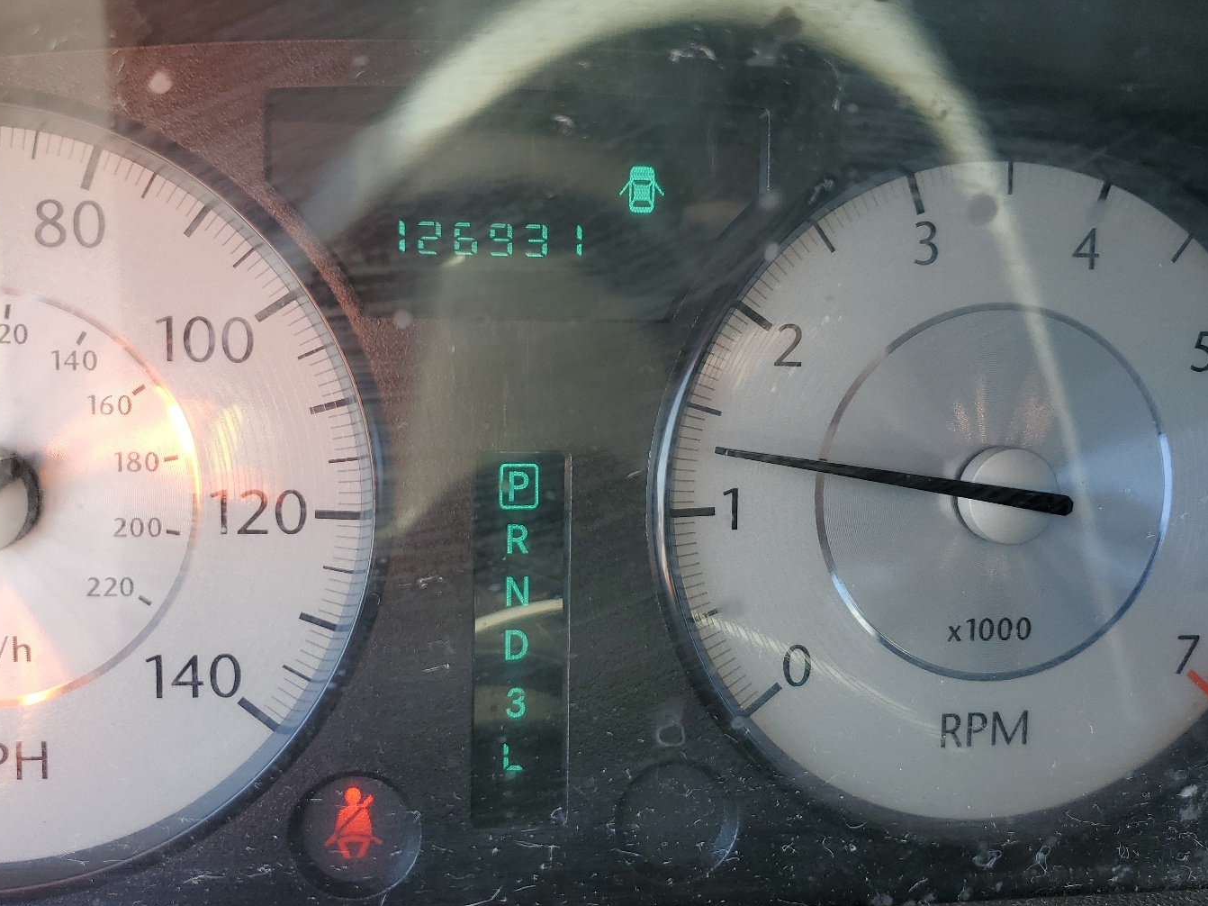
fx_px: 1082
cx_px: 521
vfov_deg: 45.4
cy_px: 424
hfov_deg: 58.1
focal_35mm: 31
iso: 50
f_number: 1.5
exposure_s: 1/196
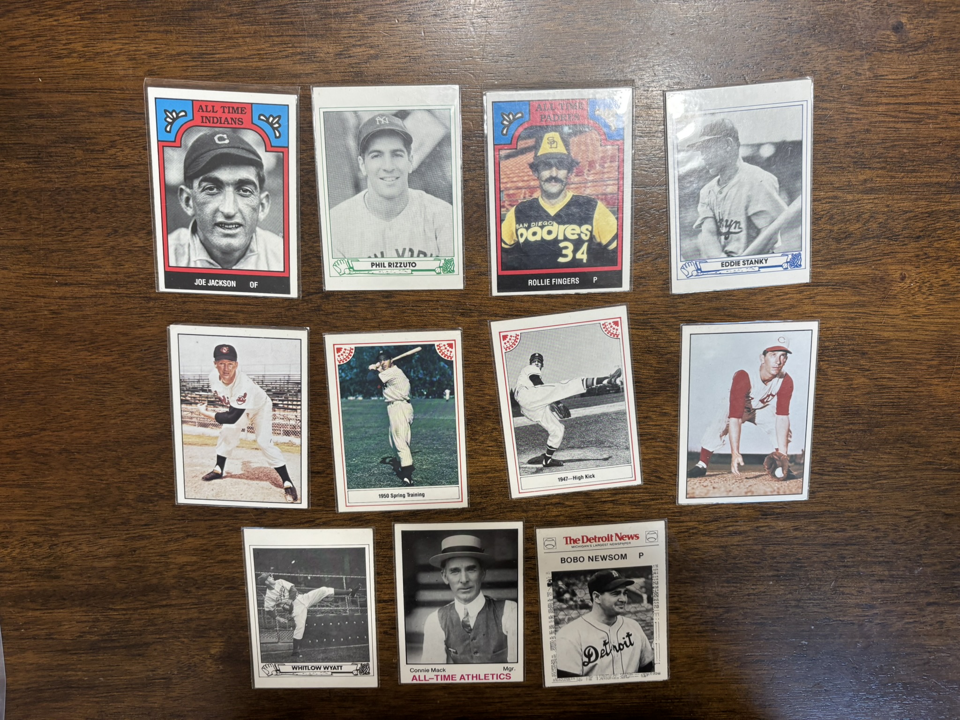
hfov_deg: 67.3
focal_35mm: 26
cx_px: 480
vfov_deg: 53.1
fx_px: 721
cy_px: 360
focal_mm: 5.96
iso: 100
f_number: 1.6
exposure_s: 1/120
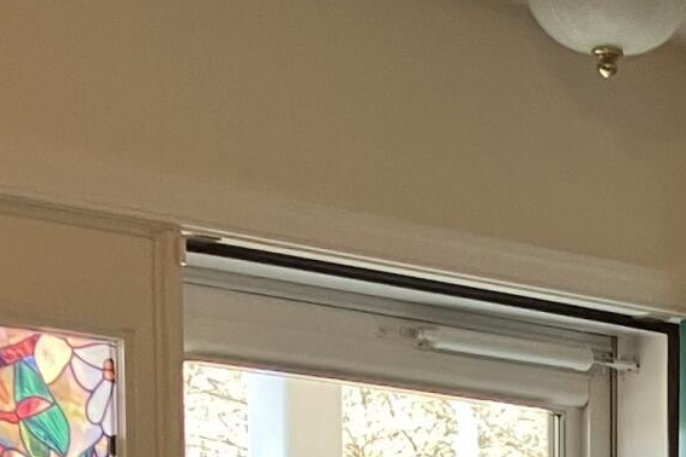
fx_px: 2934
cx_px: 1018
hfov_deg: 12.7
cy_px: 1268
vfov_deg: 7.9
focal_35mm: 154
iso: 64
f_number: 1.8
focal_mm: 3.99
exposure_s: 1/60
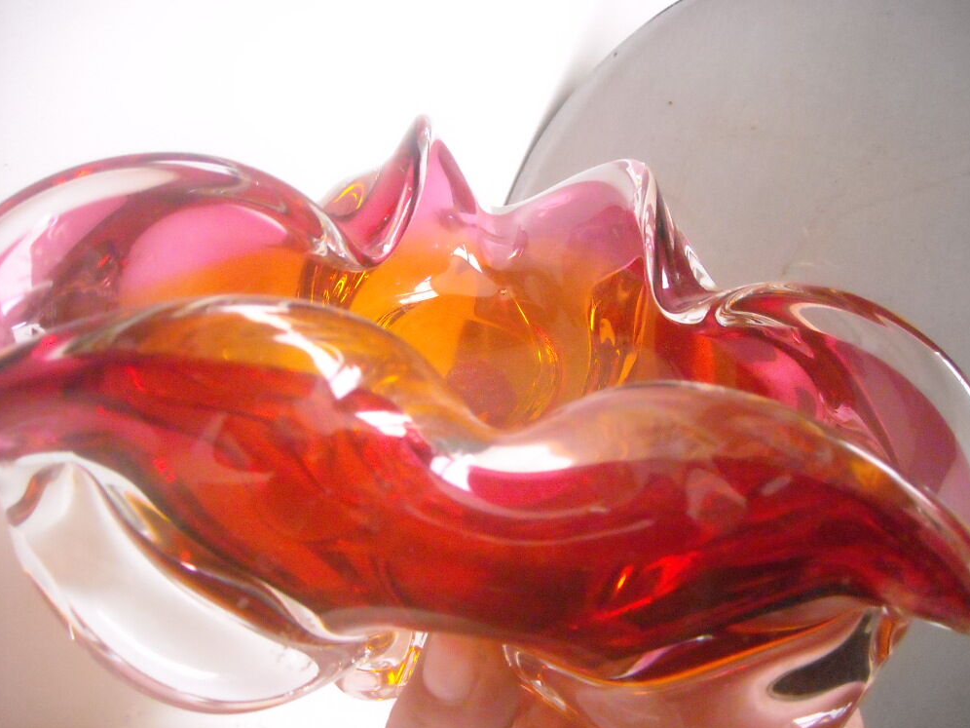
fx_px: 1009
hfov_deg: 51.4
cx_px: 494
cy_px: 359
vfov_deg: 39.7
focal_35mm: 36
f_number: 2.8
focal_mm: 5.7
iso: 800
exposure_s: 1/135
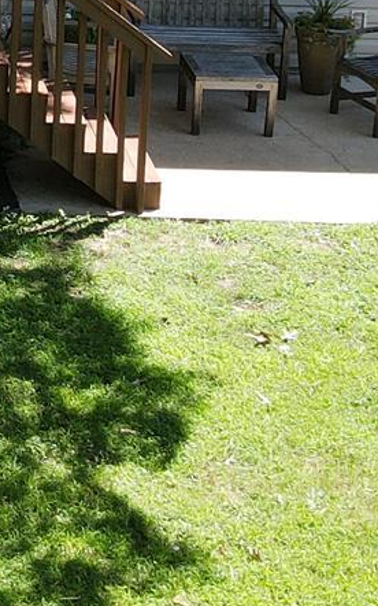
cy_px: -129
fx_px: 1946
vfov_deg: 16.9
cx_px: -229
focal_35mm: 118
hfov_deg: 10.6
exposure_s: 1/160
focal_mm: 4.5
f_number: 2.8
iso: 100
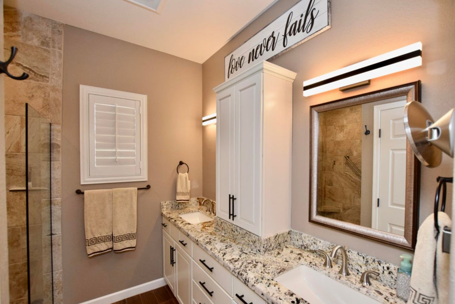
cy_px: 152
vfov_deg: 77.3
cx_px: 228
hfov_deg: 100.4
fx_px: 190
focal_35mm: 15
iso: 800
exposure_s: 1/125
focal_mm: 10
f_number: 5.6
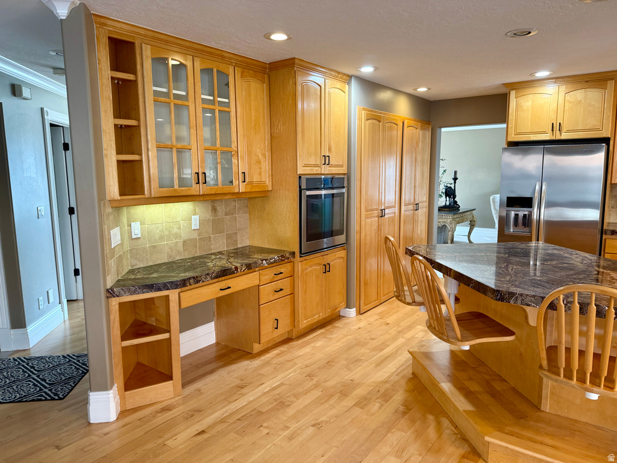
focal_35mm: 24
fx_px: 428
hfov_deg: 71.6
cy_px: 232
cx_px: 308
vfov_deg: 56.8
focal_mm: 6.76
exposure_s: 1/120
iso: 160
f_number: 1.78
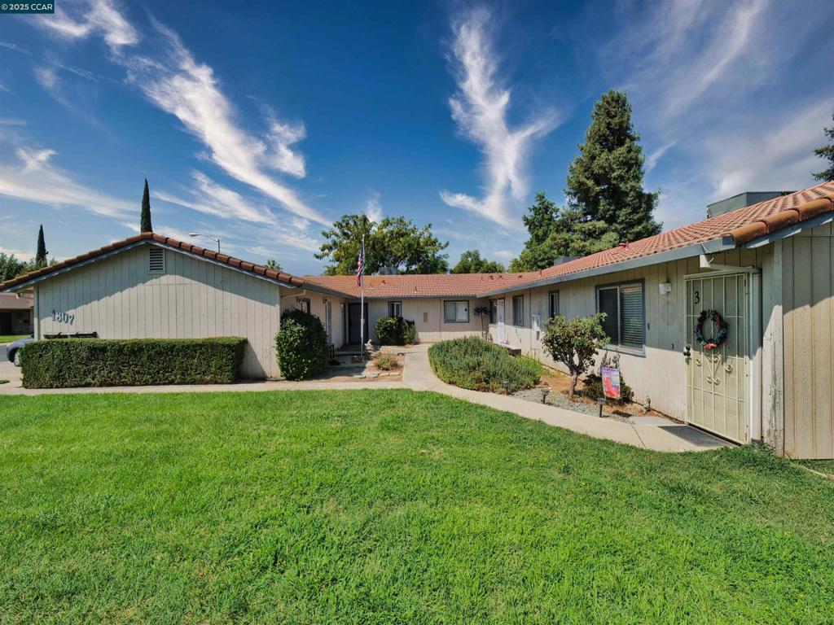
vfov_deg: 85.7
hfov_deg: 102.1
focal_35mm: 14
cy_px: 312
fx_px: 337
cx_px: 417
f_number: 6.3
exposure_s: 1/1600
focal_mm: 7
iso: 250
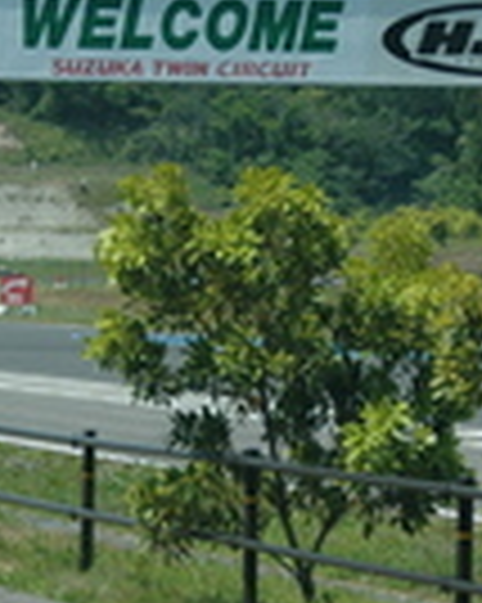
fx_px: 5106
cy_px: 184
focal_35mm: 286
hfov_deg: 5.4
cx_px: 50
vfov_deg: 6.8
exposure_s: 1/800
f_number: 5.6
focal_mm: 70
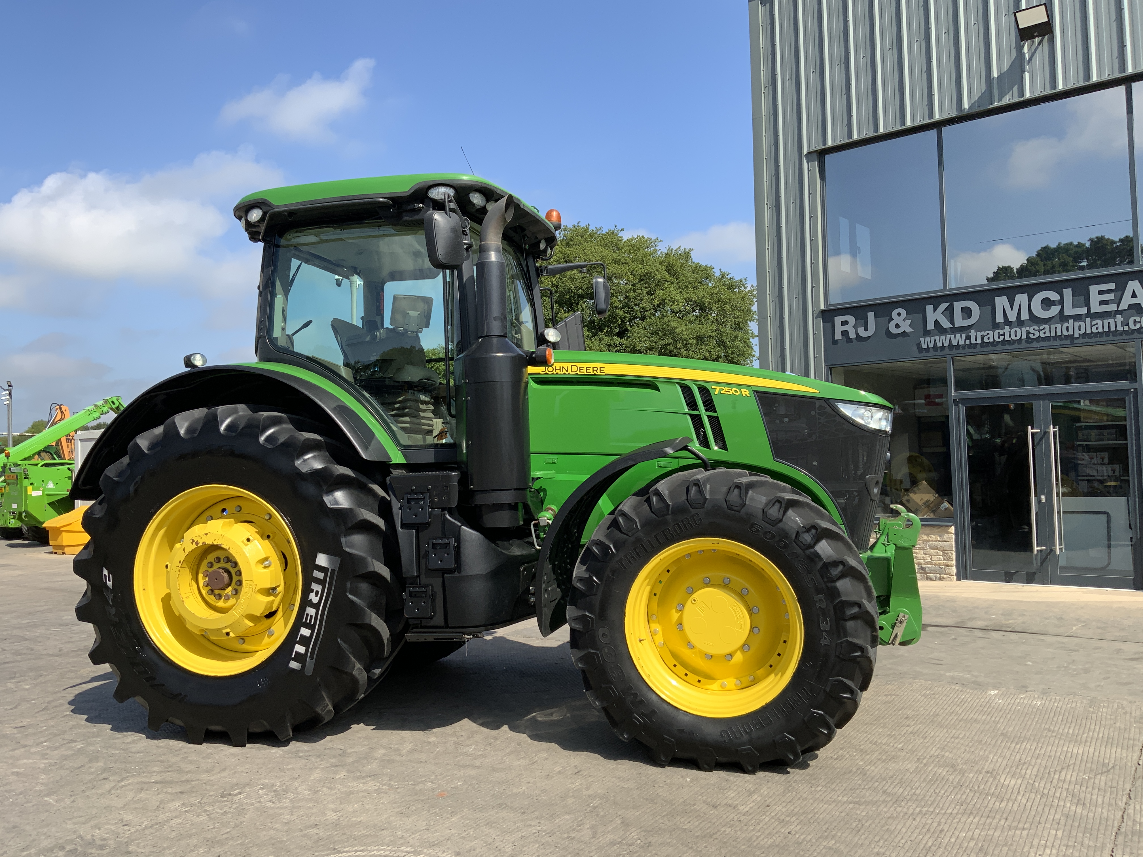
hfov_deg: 61.7
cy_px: 428
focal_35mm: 29
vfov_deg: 48.2
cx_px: 572
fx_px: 958
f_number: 1.8
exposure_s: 1/1451
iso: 16
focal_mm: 3
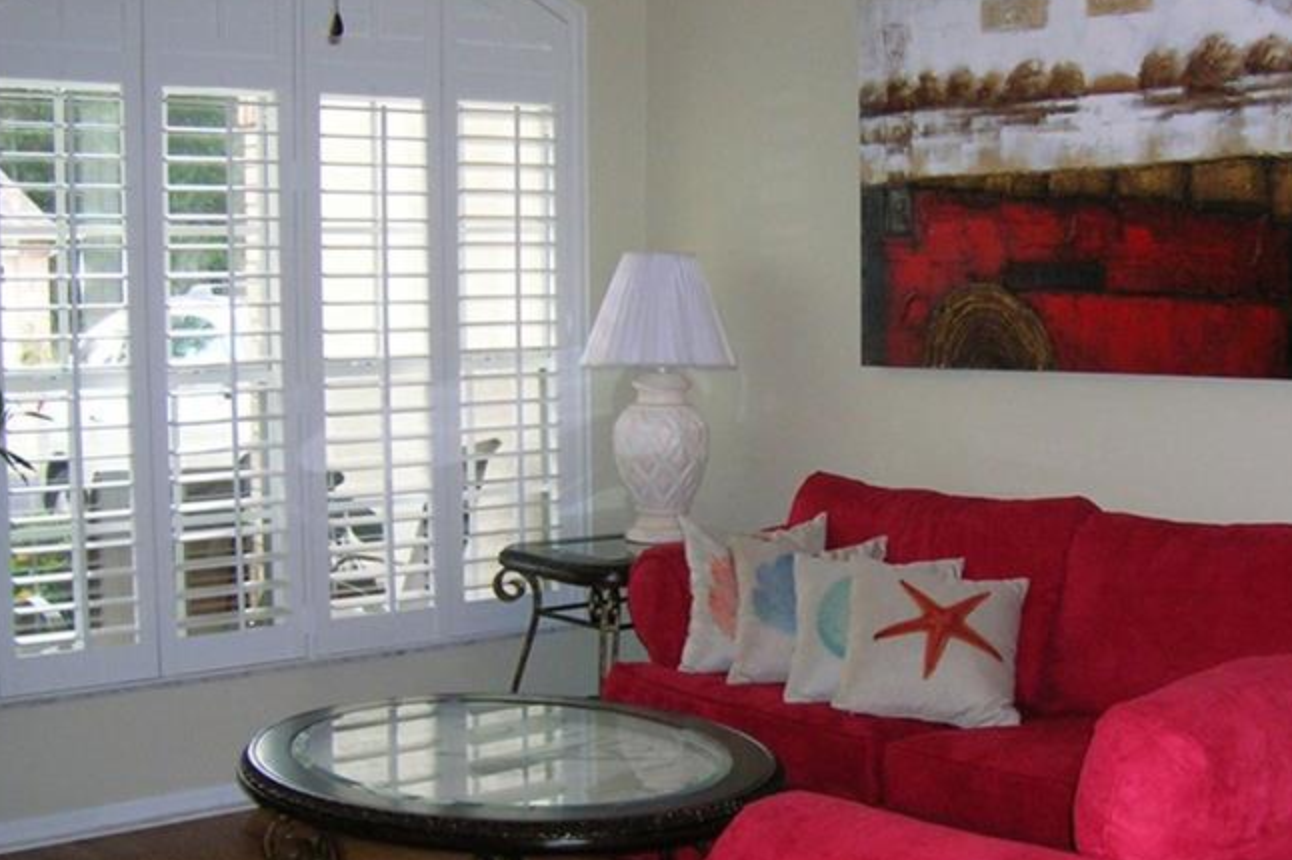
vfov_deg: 24.2
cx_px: 904
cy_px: 483
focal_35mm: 56
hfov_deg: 35.2
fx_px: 2009
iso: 159
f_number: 2.9
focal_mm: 5.7
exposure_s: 1/60.1
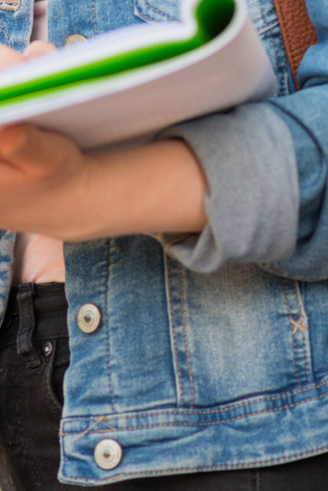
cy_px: -173
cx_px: 222
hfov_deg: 5.4
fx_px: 3479
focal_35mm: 255
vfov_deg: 8.0
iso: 200
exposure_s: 1/640
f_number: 3.2
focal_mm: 85
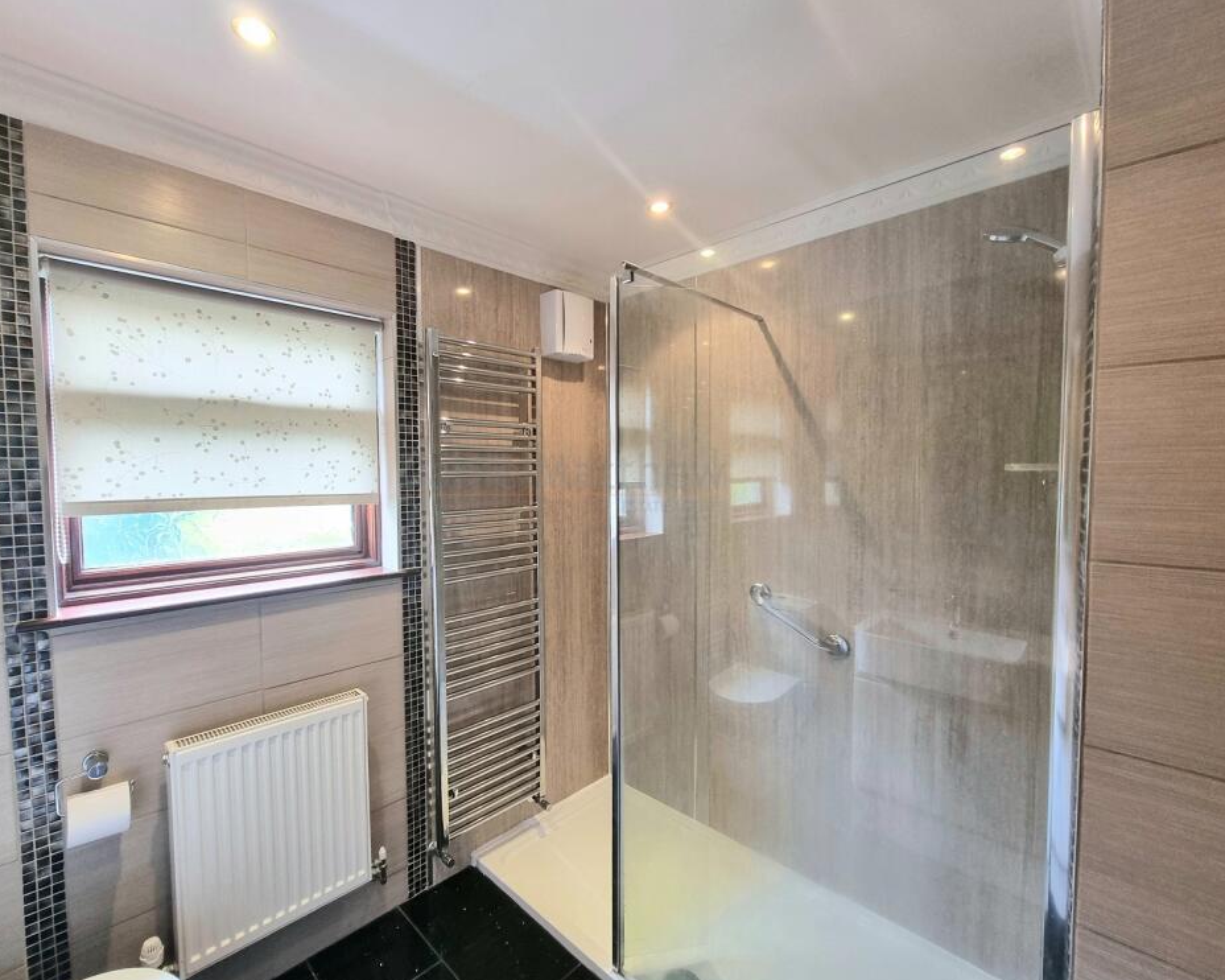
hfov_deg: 100.5
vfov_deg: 88.0
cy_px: 482
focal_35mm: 14
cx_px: 561
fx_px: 507
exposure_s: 1/50
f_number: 2.2
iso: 160
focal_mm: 2.2
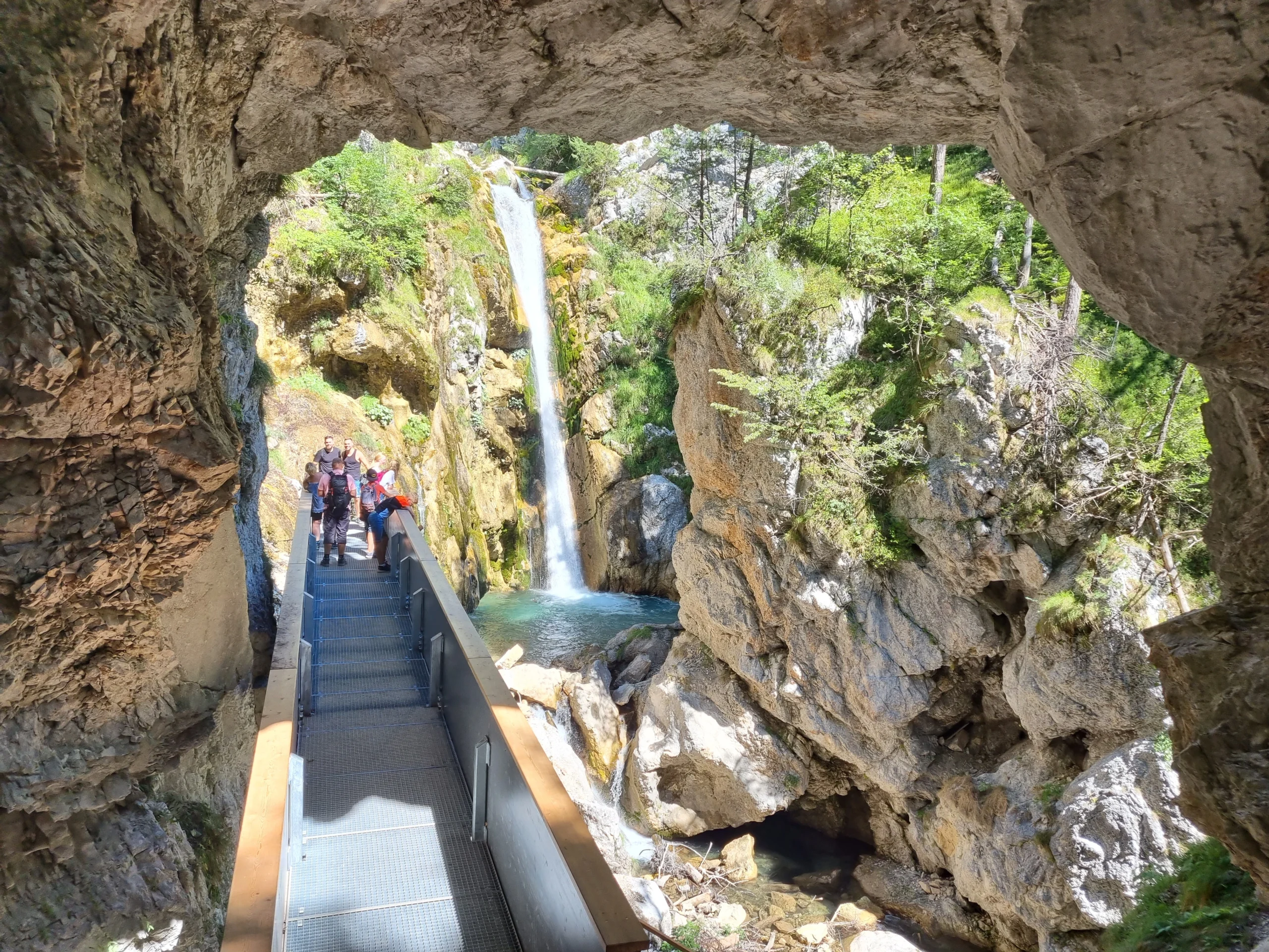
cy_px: 476
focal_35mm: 26
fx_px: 953
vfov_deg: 53.1
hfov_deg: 67.3
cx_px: 634
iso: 50
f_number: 1.8
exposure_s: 1/718
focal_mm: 5.4
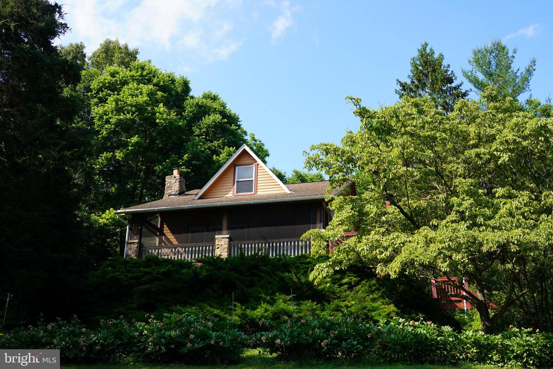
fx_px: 553
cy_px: 184
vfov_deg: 36.9
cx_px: 276
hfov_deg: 53.1
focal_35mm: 36
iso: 100
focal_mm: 24
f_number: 8
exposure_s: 1/125
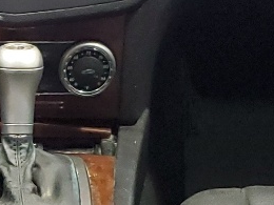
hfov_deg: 12.2
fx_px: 1266
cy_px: 209
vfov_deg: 9.2
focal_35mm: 160
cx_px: -7
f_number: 1.5
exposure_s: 1/24
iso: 313
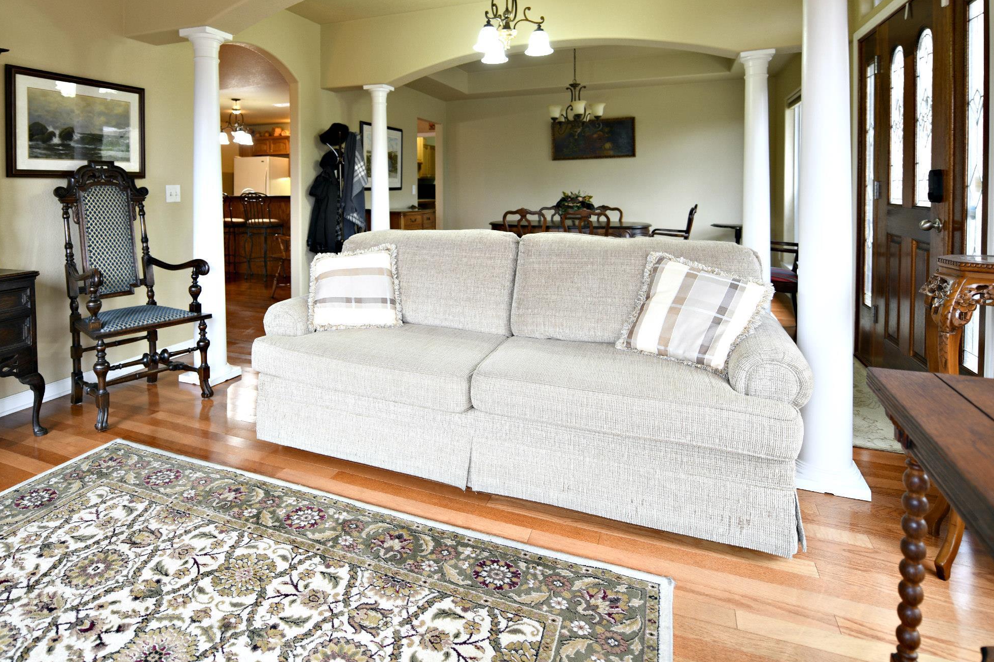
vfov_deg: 59.7
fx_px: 552
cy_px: 196
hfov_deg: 83.4
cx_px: 423
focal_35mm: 20
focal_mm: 14
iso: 180
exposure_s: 1/15
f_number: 2.8
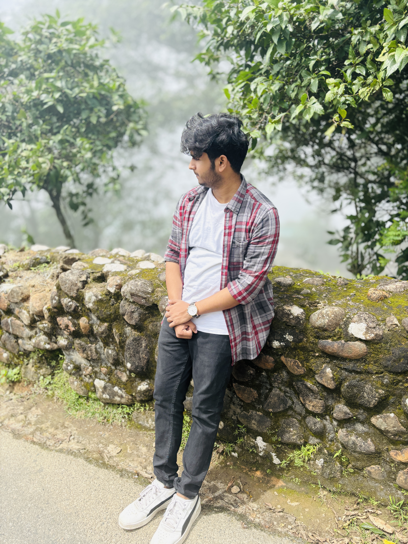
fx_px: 409
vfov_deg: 67.3
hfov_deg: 53.1
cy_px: 272
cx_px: 204
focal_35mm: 26
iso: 50
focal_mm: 5.96
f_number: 1.6
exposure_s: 1/2105
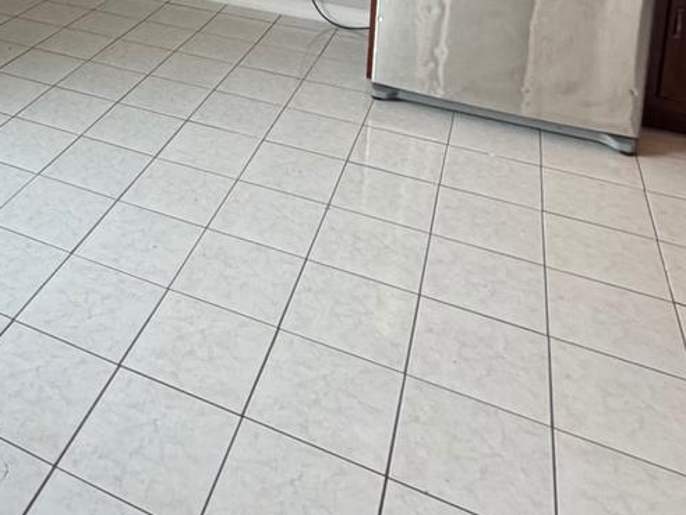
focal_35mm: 41
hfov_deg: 42.7
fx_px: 813
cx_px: 95
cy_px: -140
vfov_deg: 29.1
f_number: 2.2
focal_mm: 2.22
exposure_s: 1/120
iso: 320
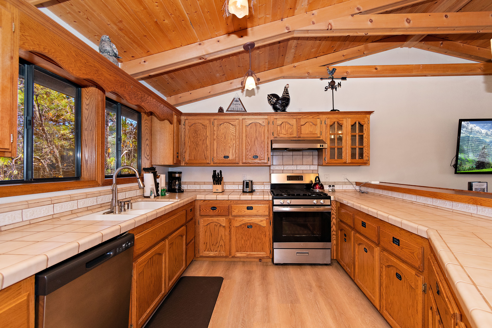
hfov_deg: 100.4
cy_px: 164
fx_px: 205
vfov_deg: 77.3
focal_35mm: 15
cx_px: 246
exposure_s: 1/200
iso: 320
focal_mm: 10
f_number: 5.6
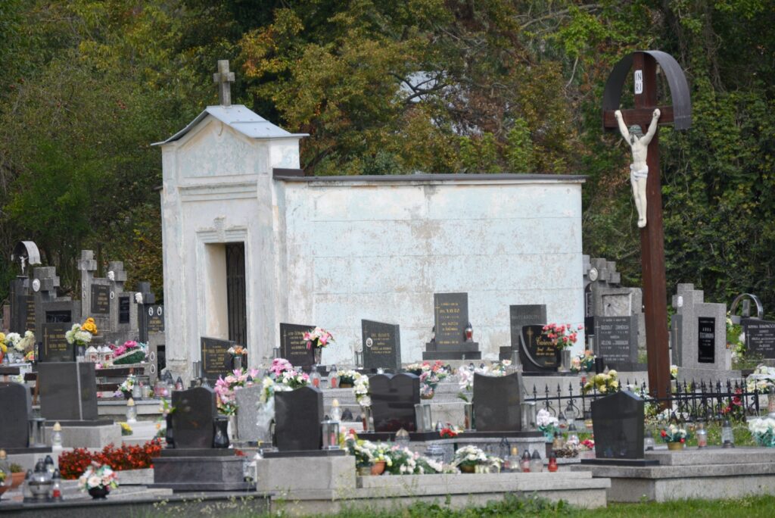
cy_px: 259
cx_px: 388
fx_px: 6462
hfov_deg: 6.9
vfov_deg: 4.6
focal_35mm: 300
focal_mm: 200
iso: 200
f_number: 5.6
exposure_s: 1/800
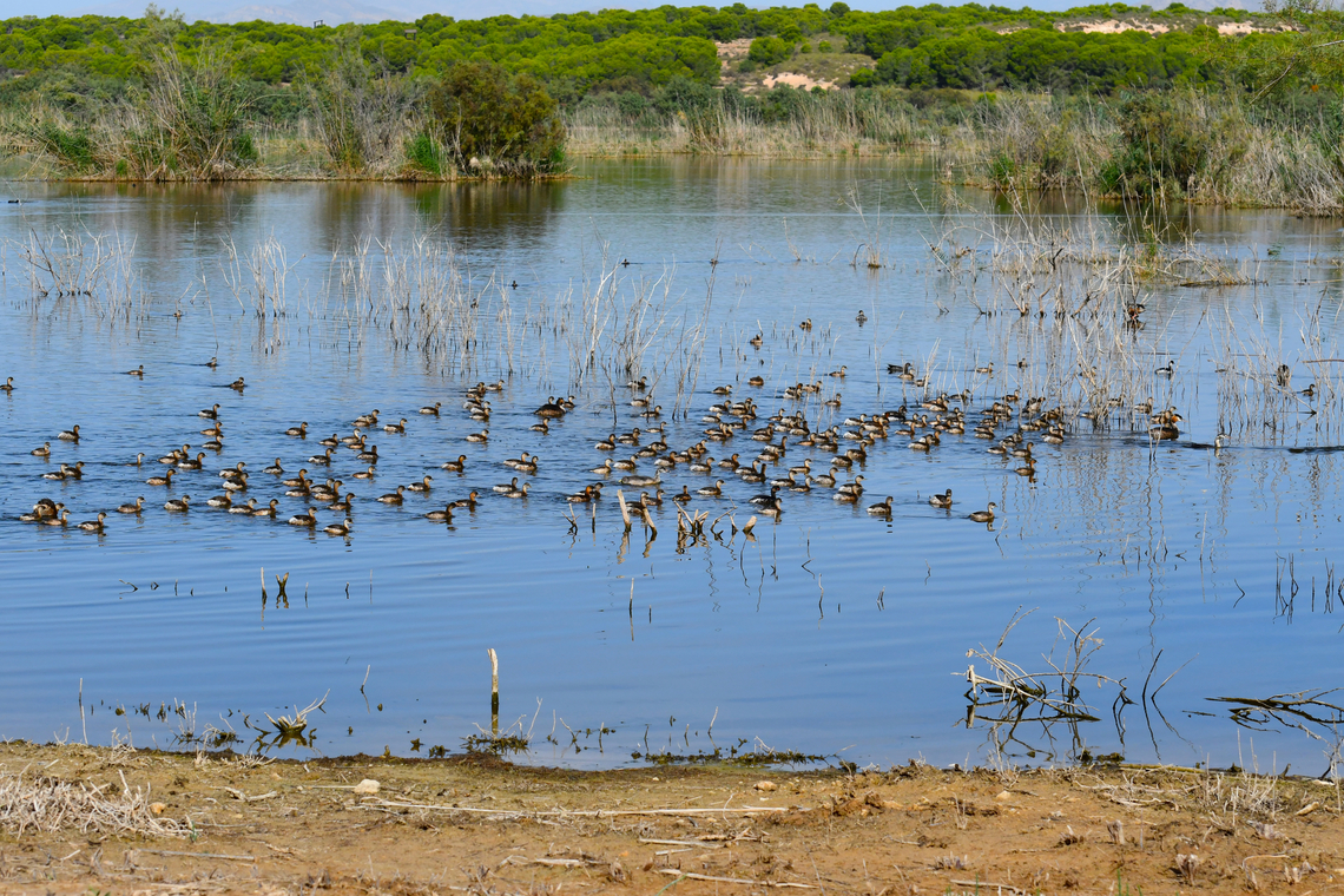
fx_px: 3920
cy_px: 448
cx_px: 672
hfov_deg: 19.5
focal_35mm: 105
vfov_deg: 13.0
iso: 400
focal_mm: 70
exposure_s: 1/2000
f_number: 8
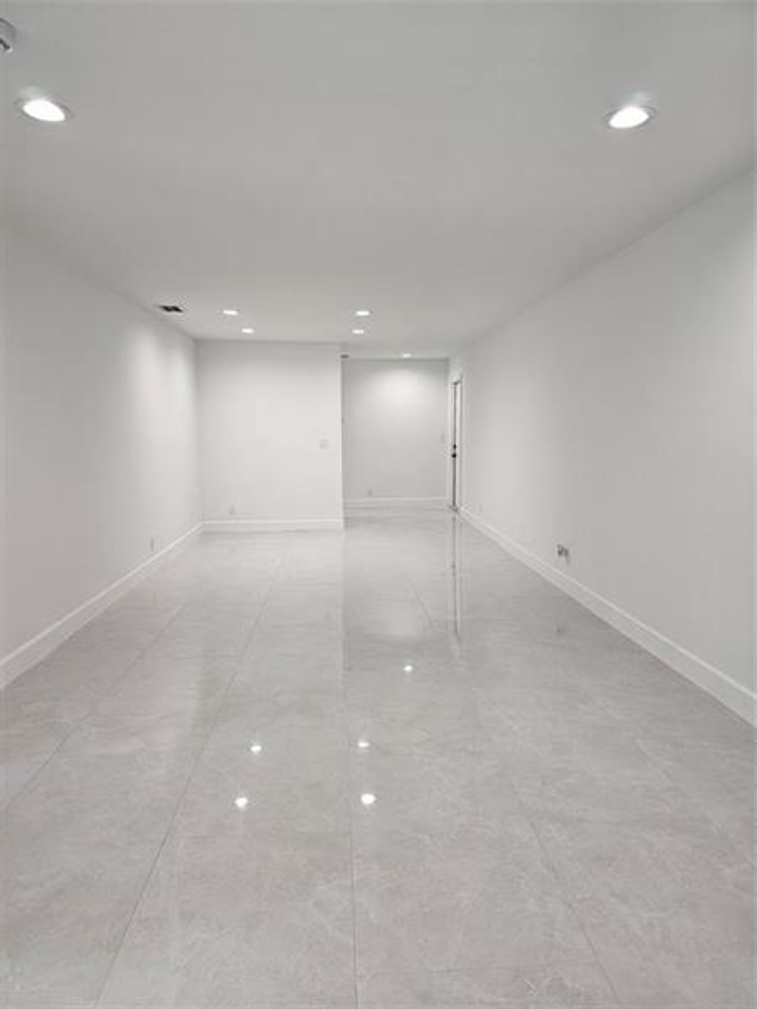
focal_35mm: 23
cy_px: 504
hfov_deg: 58.9
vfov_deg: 73.9
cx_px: 378
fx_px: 671
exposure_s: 1/120
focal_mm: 6.3
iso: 200
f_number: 1.7
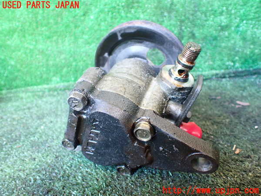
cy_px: 98
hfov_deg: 60.0
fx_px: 226
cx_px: 130
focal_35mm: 30
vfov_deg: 46.8
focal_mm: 5.4
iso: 800
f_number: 2.3
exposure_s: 1/50
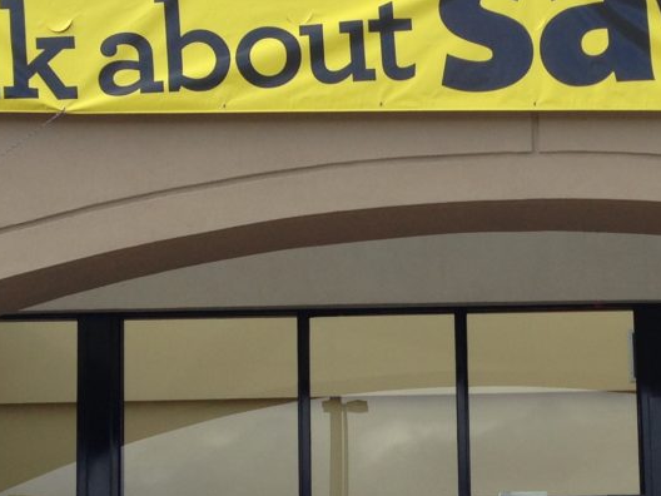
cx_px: 527
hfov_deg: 19.4
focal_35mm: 100
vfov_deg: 14.7
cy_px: 430
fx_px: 1910
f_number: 2.4
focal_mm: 4.12
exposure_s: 1/559
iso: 50
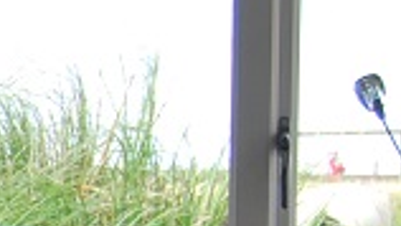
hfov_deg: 7.8
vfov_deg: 4.8
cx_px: -695
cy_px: 389
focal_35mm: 250
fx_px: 2659
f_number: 5.6
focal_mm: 26
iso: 140
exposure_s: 1/125
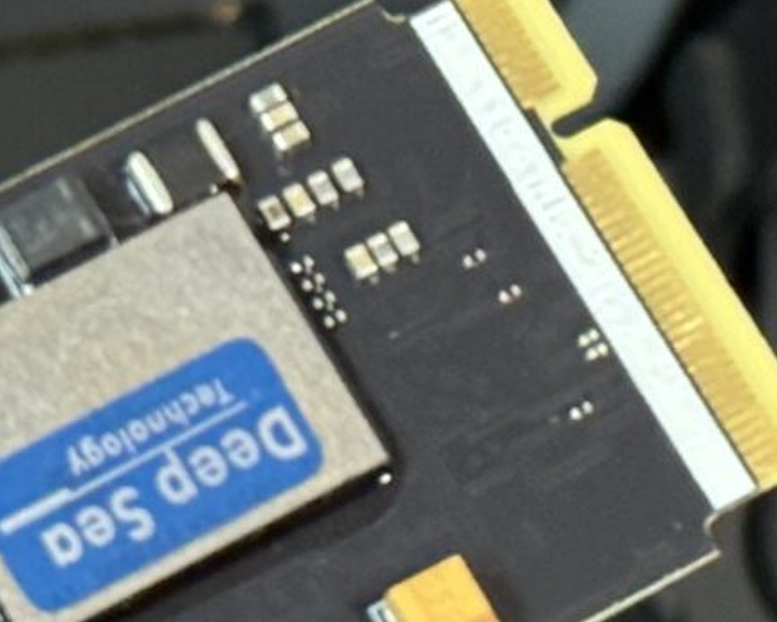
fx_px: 6394
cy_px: 74
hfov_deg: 6.9
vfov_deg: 5.6
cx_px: 171
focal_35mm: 278
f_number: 1.78
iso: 200
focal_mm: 6.76
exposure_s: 1/33
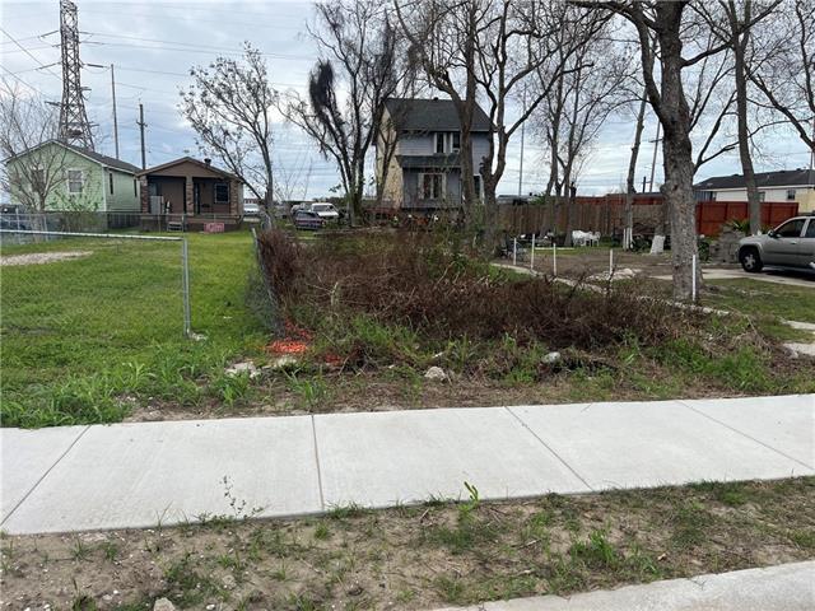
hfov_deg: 67.3
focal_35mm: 26
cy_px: 306
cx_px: 408
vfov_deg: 53.1
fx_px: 612
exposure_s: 1/1517
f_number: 1.6
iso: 50
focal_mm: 5.1
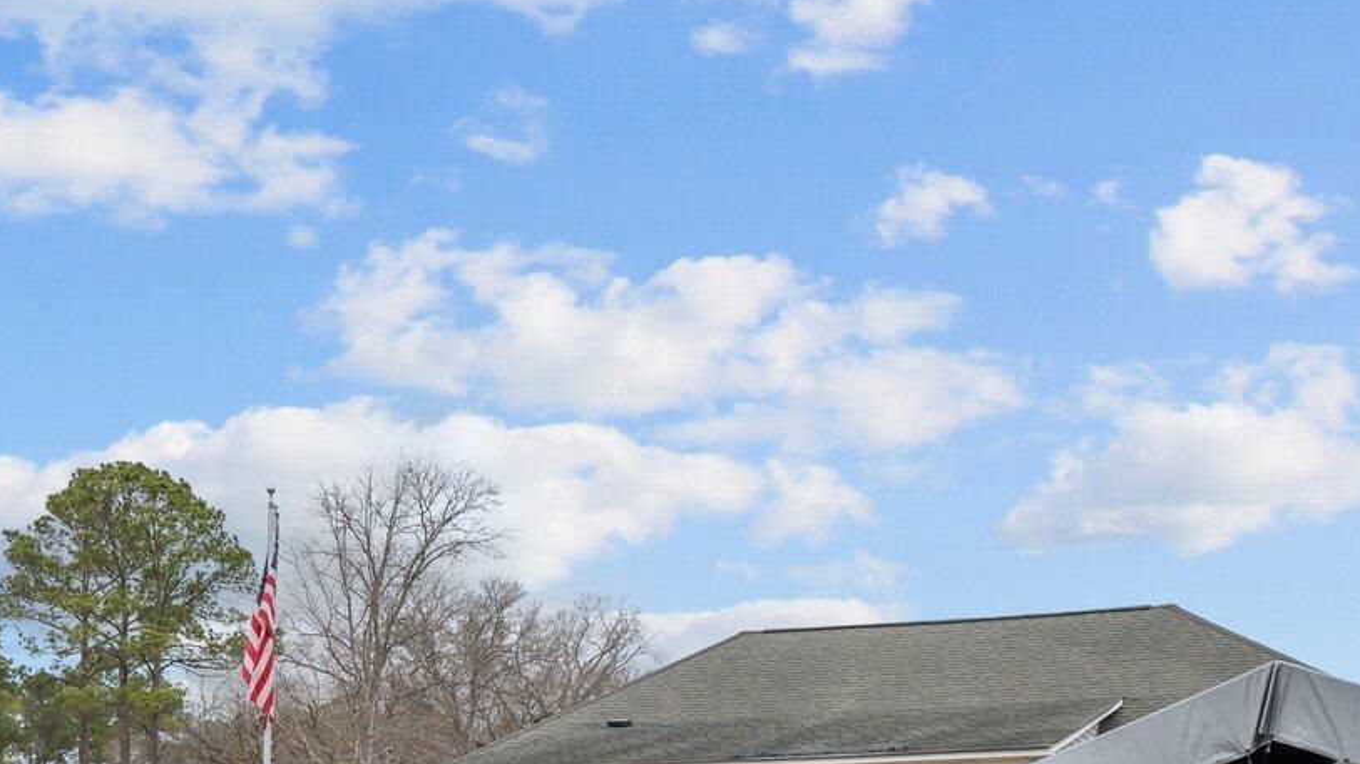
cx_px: 574
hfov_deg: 35.9
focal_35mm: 58
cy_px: 836
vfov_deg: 19.8
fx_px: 2091
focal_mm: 22
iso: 250
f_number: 8
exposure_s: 1/320
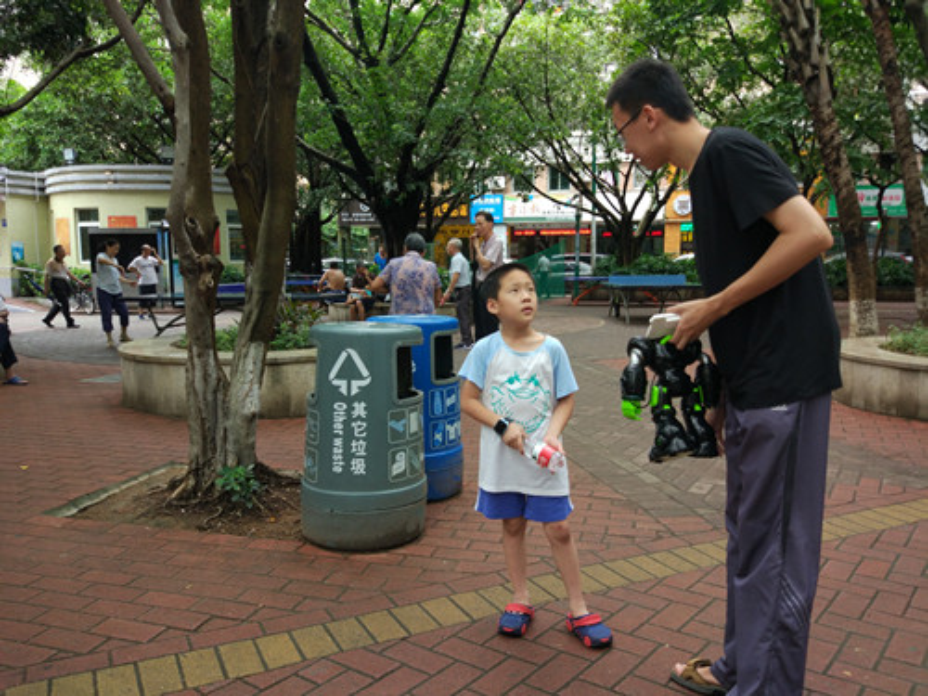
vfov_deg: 49.7
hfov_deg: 63.4
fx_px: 751
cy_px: 348
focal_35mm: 28
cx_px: 464
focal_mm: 4.26
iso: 198
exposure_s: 1/100
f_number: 2
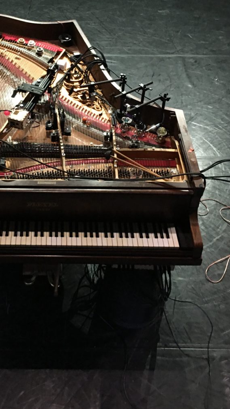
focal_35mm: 47
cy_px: 147
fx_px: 510
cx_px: 53
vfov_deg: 43.3
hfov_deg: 25.1
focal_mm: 4.15
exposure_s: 1/4
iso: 80
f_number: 2.2
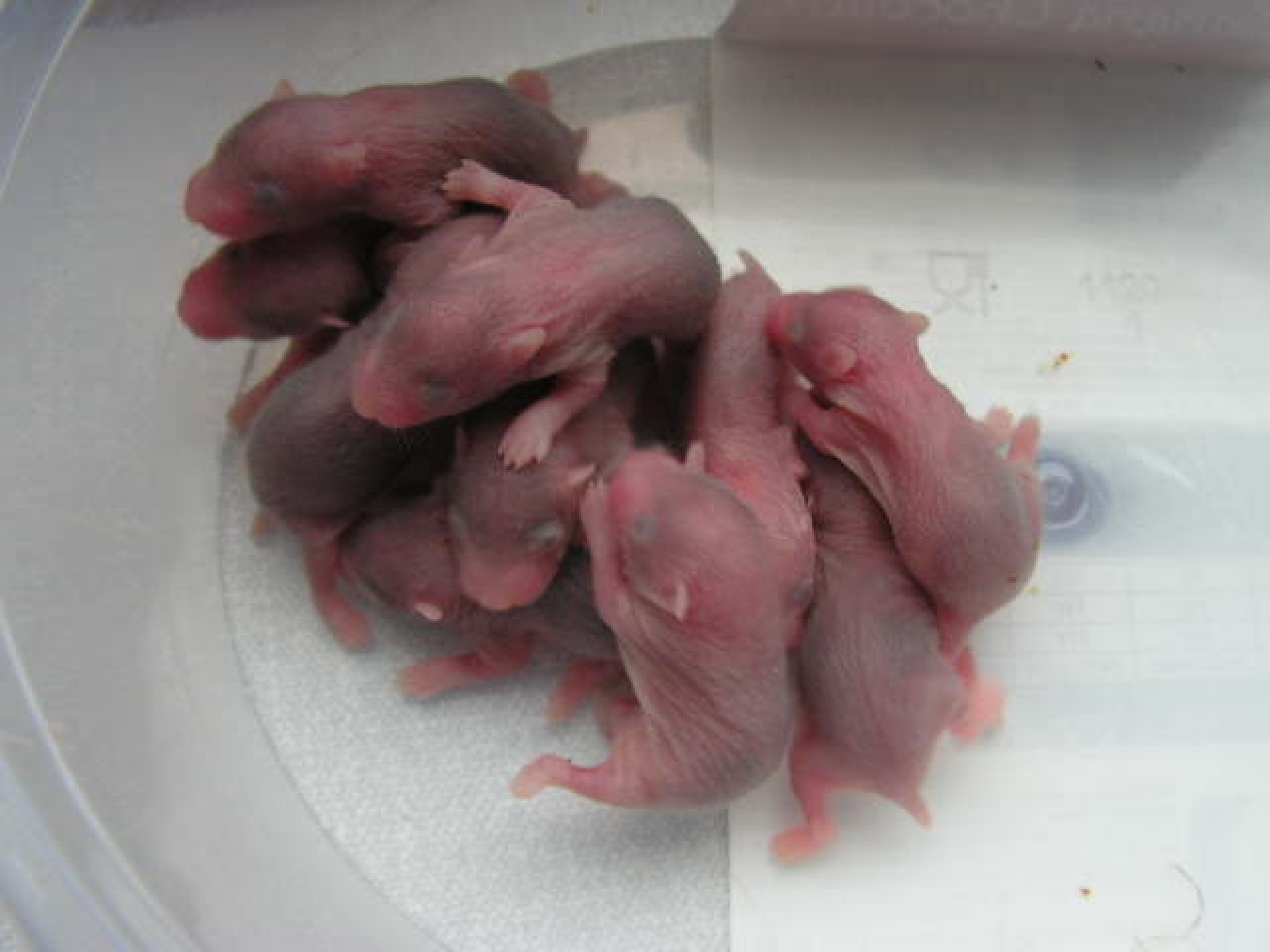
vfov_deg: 39.7
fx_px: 1321
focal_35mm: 36
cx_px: 635
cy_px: 476
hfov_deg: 51.4
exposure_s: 1/40
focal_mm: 6
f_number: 3.2
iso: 80
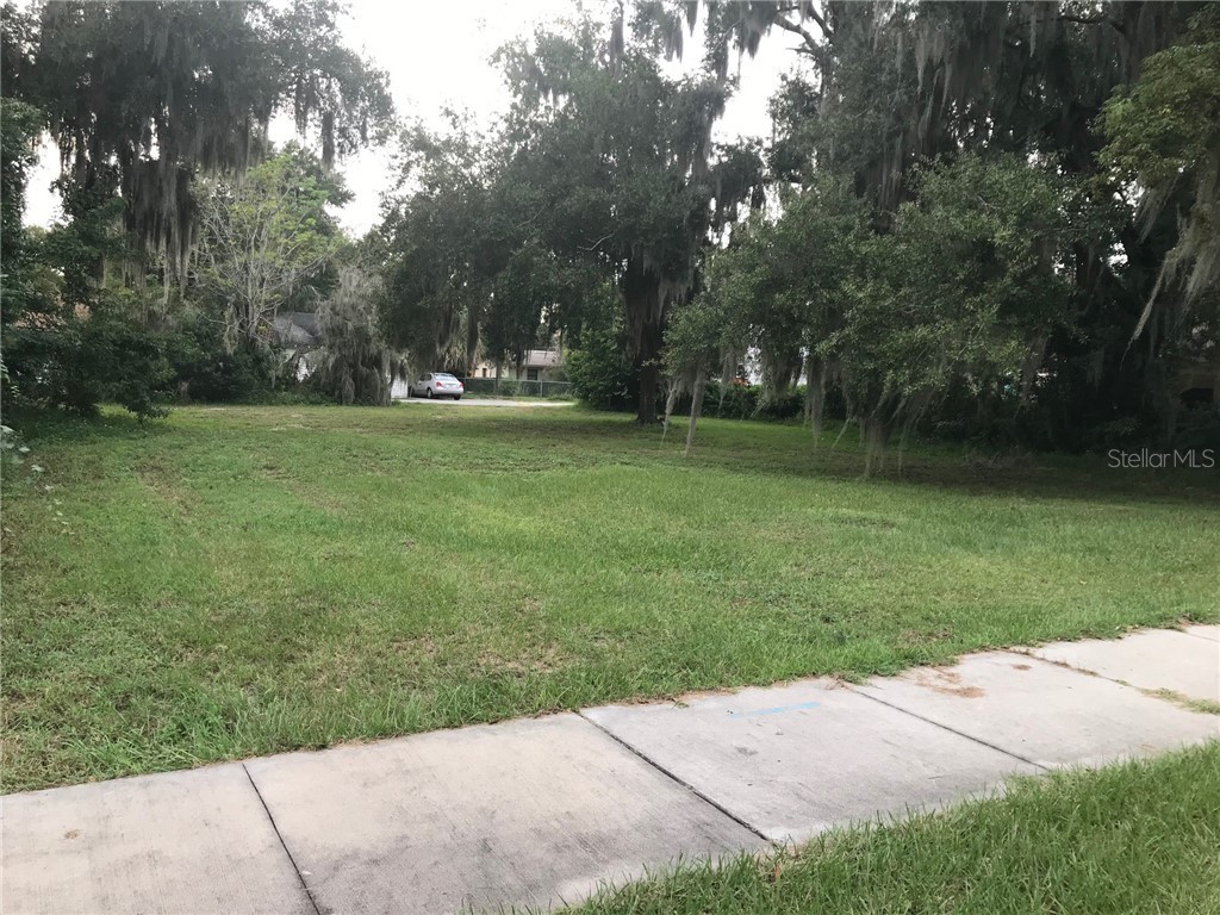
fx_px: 987
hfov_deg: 63.4
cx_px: 610
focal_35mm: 28
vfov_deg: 49.7
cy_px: 458
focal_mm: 3.99
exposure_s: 1/40
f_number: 1.8
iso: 25
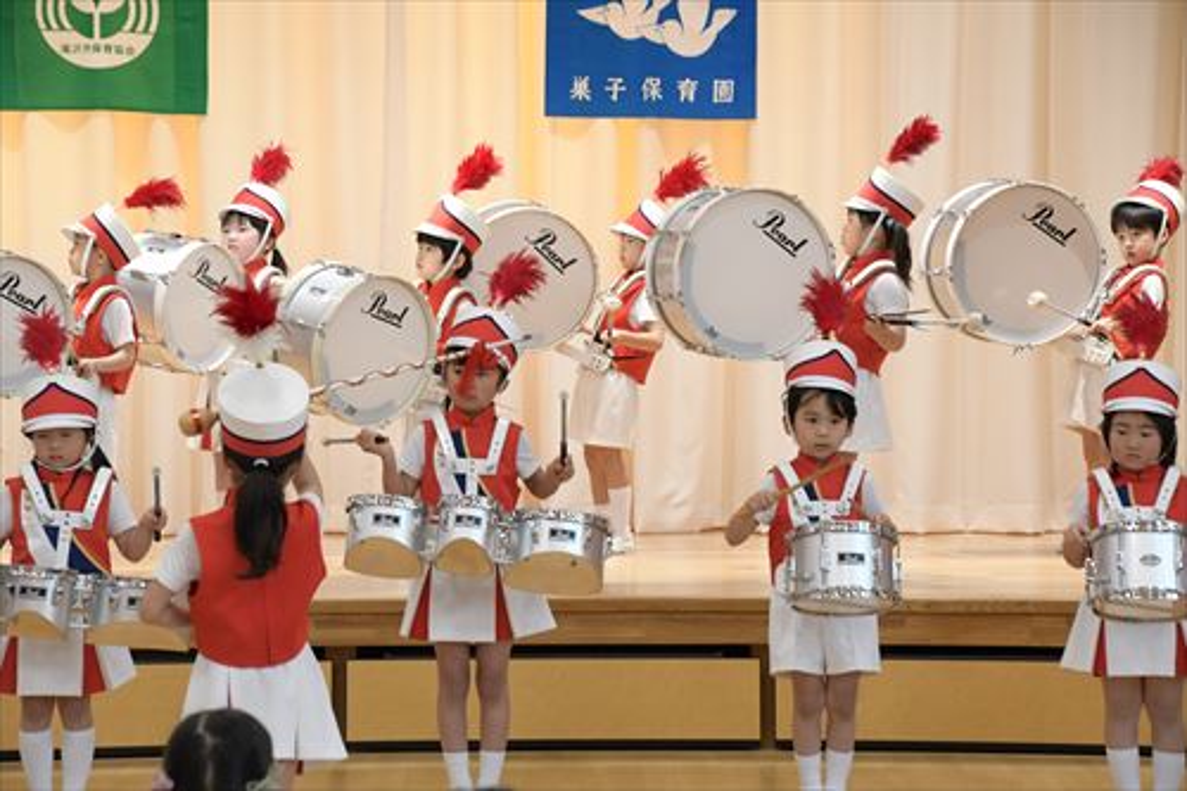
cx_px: 594
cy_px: 396
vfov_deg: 10.7
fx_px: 4202
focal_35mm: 128
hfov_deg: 16.1
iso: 3200
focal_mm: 85
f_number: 7.1
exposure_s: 1/200
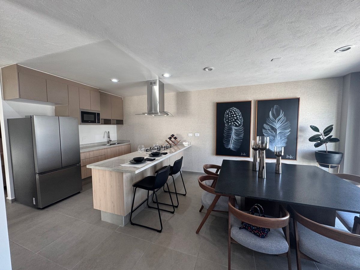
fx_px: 146
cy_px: 135
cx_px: 180
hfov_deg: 102.1
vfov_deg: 85.7
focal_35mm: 14
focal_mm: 2.22
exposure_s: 1/99
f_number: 2.2
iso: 100
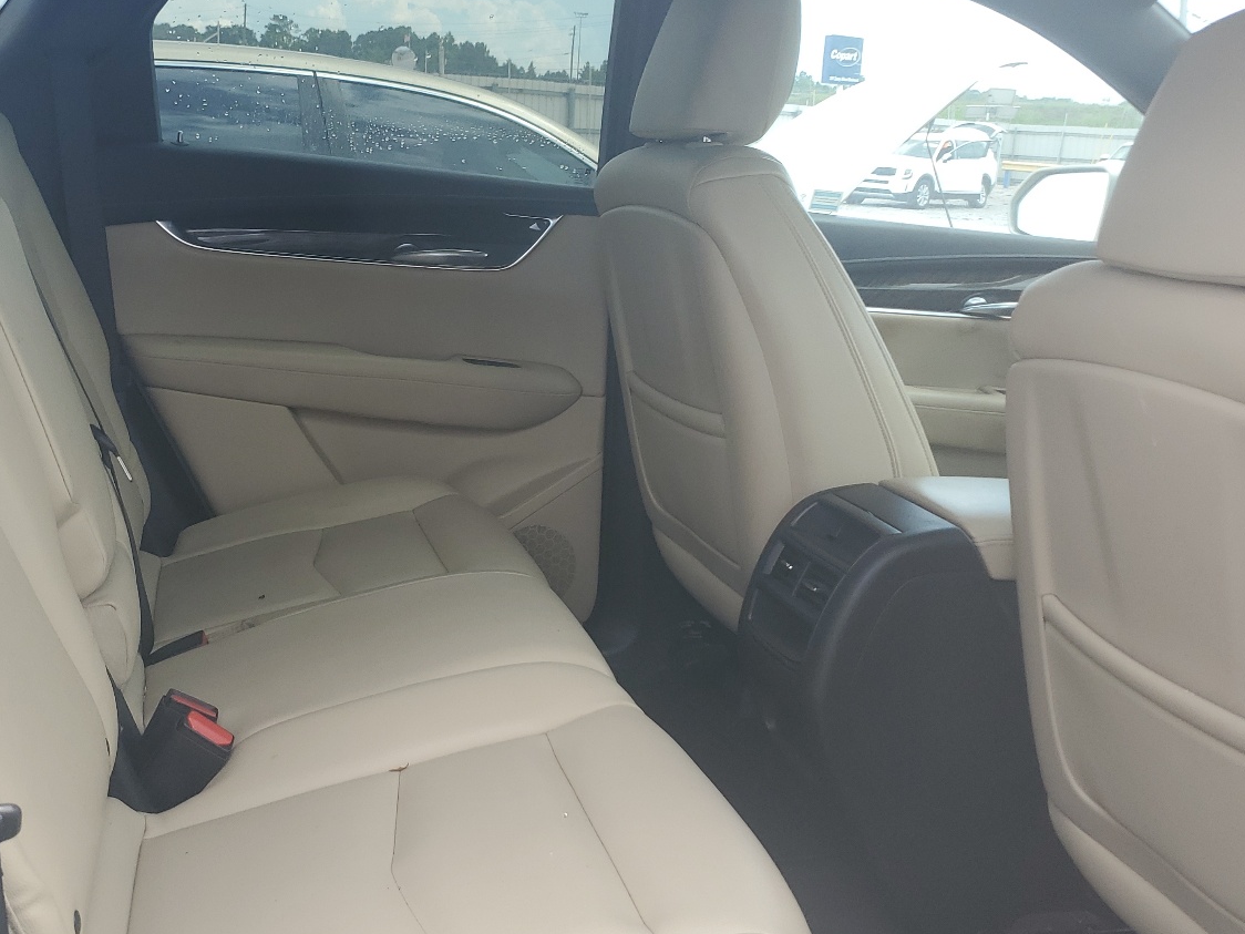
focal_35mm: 37
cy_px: 510
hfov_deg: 49.9
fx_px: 1331
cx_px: 514
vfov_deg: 38.6
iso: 50
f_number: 1.5
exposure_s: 1/476
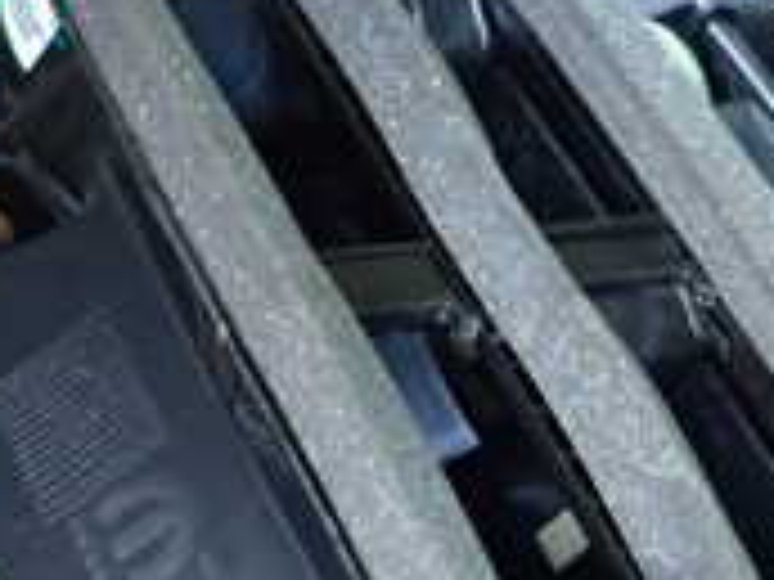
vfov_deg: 15.4
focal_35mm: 87
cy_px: 917
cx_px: 572
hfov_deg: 22.3
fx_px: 1945
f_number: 2
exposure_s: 1/30
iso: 500
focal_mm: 4.5
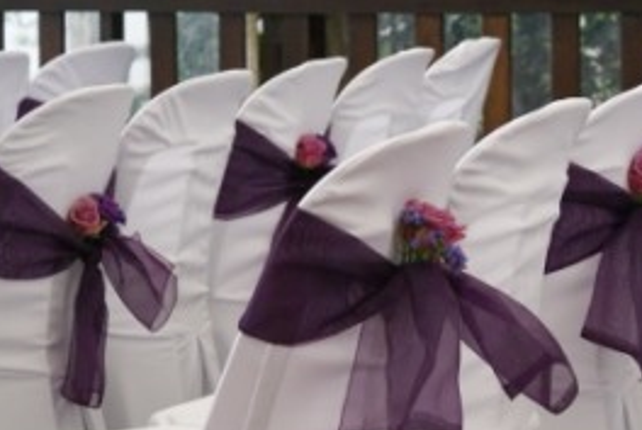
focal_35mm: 178
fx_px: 3180
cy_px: 160
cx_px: 443
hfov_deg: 11.5
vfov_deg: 7.7
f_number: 5.6
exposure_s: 1/160
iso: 800
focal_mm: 70
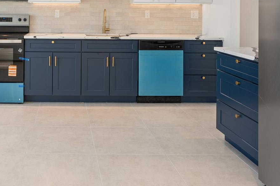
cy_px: 9
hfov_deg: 49.7
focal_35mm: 37
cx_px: 69
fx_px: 288
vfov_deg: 33.4
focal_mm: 16
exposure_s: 1/10
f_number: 6.3
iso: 50
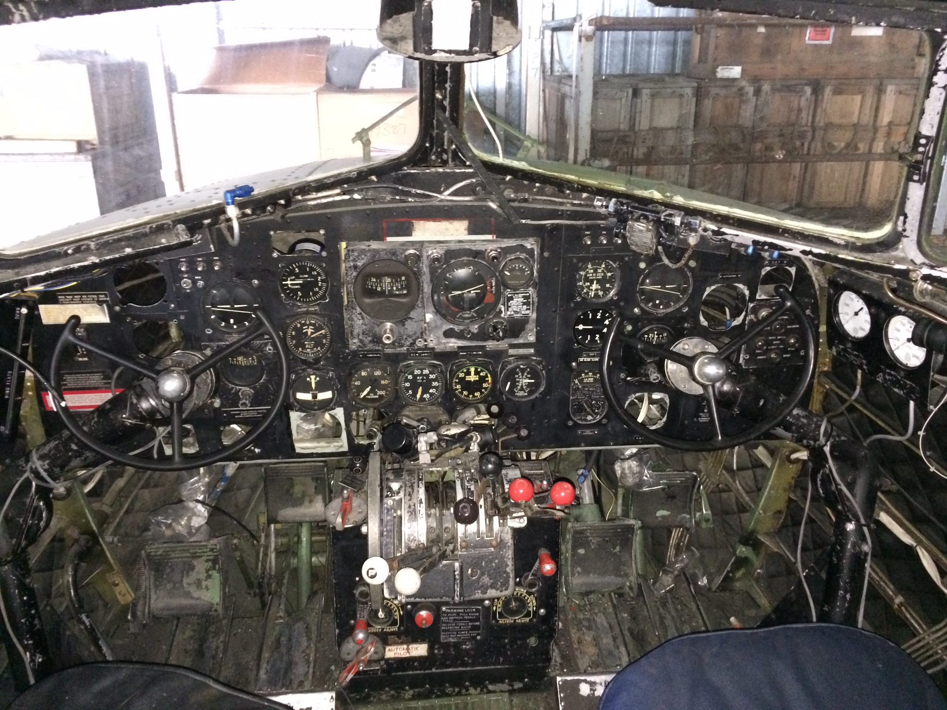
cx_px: 474
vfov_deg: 46.8
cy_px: 355
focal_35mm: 30
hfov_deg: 60.0
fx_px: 821
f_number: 2.2
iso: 640
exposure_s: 1/16
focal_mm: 4.12
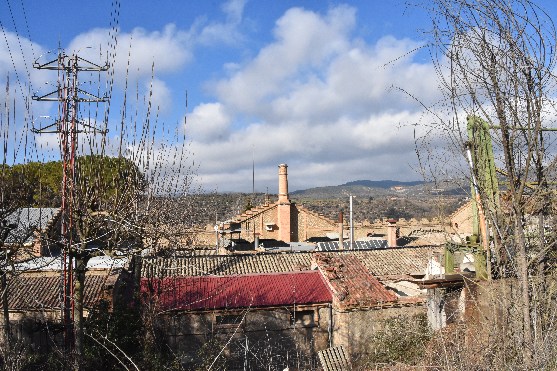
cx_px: 278
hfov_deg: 67.4
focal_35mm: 27
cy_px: 186
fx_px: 418
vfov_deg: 48.0
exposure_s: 1/800
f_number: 14
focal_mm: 18
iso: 1000
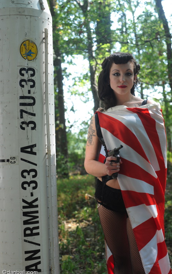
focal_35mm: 52
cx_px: 92
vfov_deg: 38.9
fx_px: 390
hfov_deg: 24.9
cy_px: 138
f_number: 5.6
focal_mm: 50
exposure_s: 1/125
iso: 200
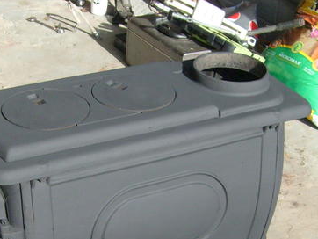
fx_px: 800
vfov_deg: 16.9
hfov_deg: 22.5
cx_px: 130
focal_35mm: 87
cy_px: 183
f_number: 7.1
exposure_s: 1/125
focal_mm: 5.8
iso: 80
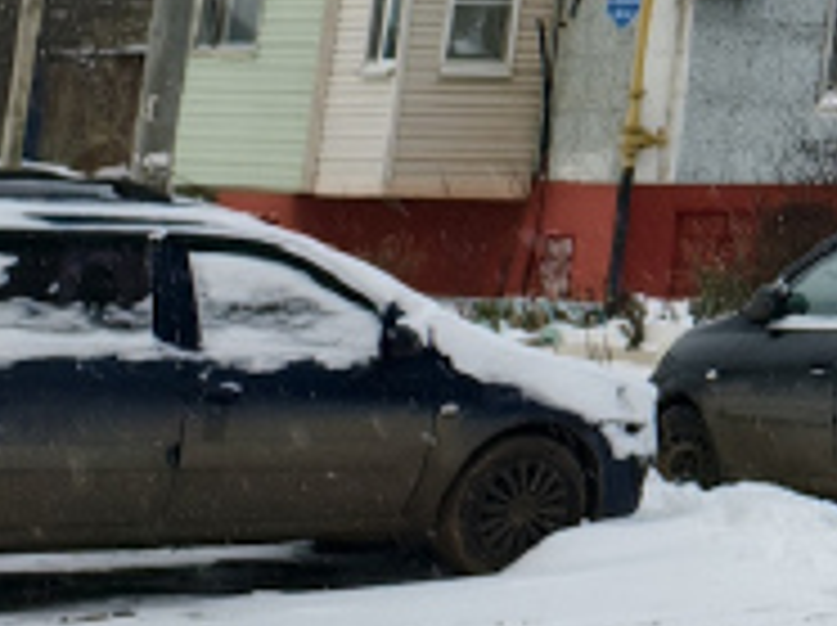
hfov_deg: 10.1
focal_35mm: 161
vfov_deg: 8.4
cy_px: -867
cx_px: 2228
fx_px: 3888
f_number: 1.57
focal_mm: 6.54
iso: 72
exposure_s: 1/222
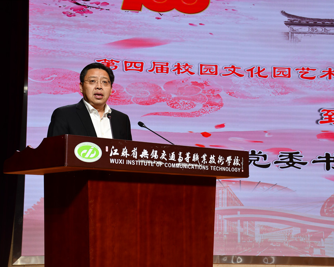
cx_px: 166
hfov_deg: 25.1
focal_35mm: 76
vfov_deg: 20.2
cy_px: 134
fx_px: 751
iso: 400
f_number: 6.7
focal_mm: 45
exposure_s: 1/180
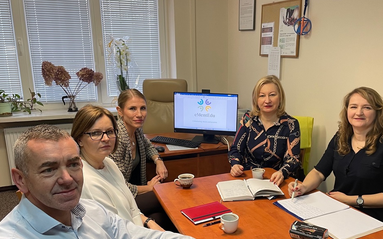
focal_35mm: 35
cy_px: 157
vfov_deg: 36.0
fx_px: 365
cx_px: 212
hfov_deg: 55.2
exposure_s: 1/50
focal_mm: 4.2
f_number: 1.6
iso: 64
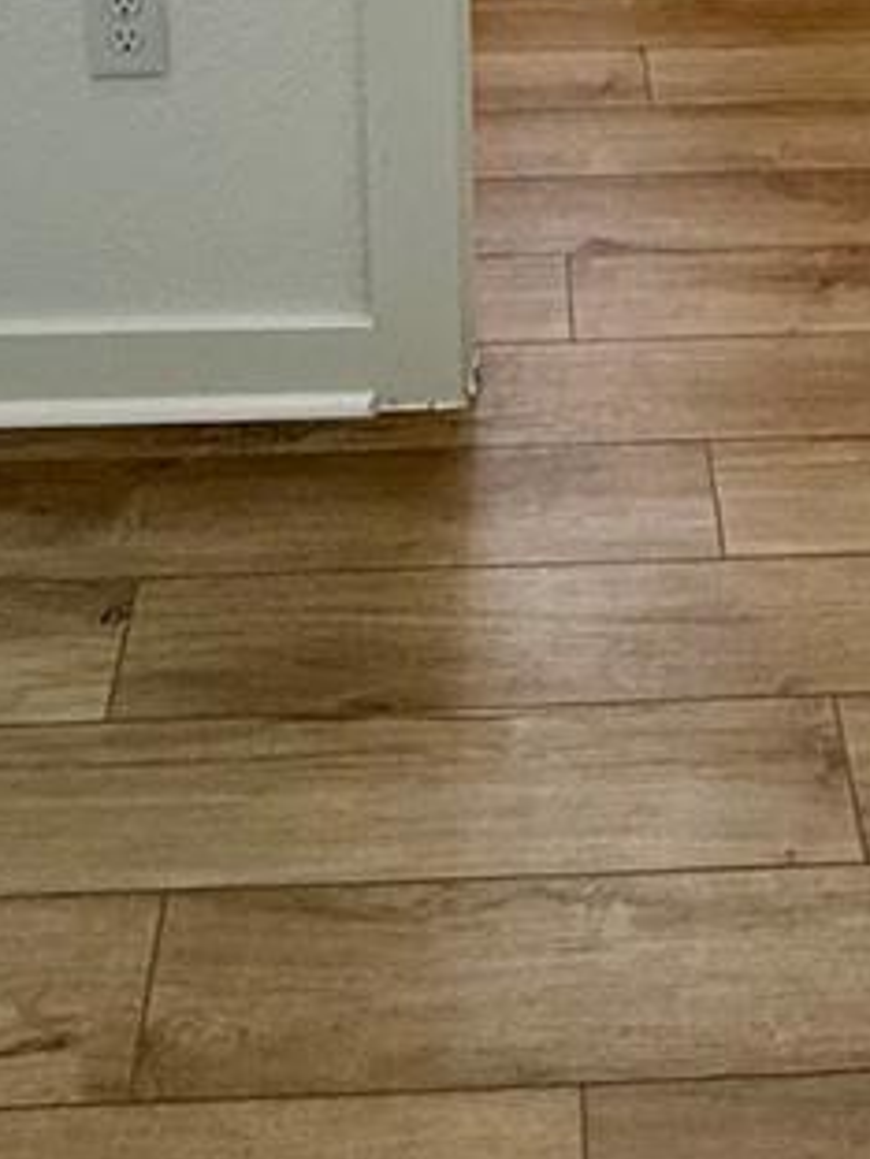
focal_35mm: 69
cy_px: -643
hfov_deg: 21.2
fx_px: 2312
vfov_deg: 22.4
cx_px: 576
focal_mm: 2.22
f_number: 2.2
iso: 125
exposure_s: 1/120
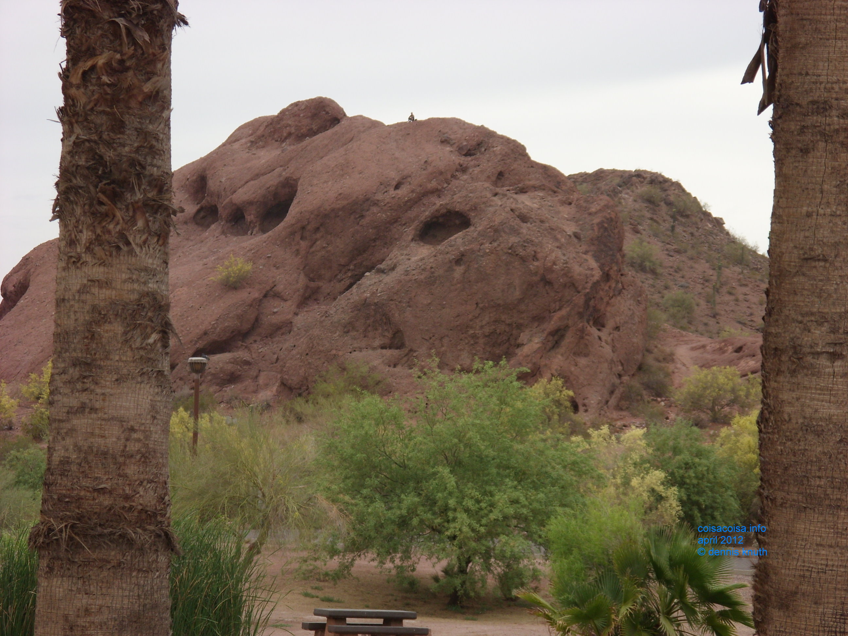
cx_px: 424
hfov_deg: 15.4
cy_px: 318
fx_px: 3136
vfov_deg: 11.6
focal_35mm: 128
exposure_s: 1/148
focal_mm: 21.3
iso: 100
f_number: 3.9
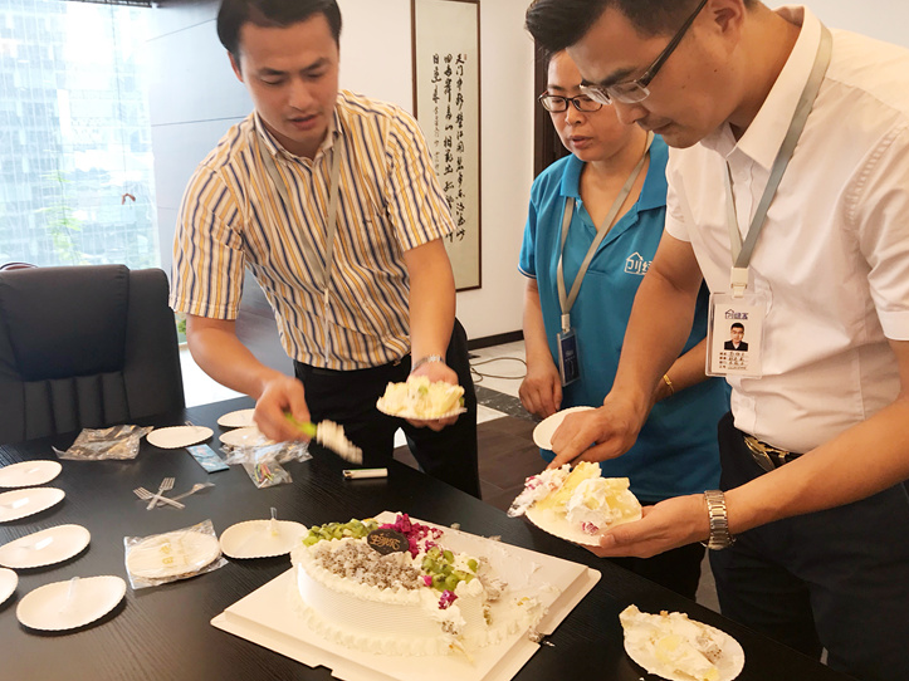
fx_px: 814
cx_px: 432
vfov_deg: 45.4
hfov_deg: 58.3
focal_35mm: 31
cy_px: 305
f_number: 1.8
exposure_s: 1/50
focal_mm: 3.99
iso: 32
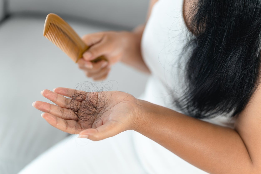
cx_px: 130
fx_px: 616
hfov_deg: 23.9
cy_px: 87
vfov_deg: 16.1
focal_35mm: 85
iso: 100
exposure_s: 1/50
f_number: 2
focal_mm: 85
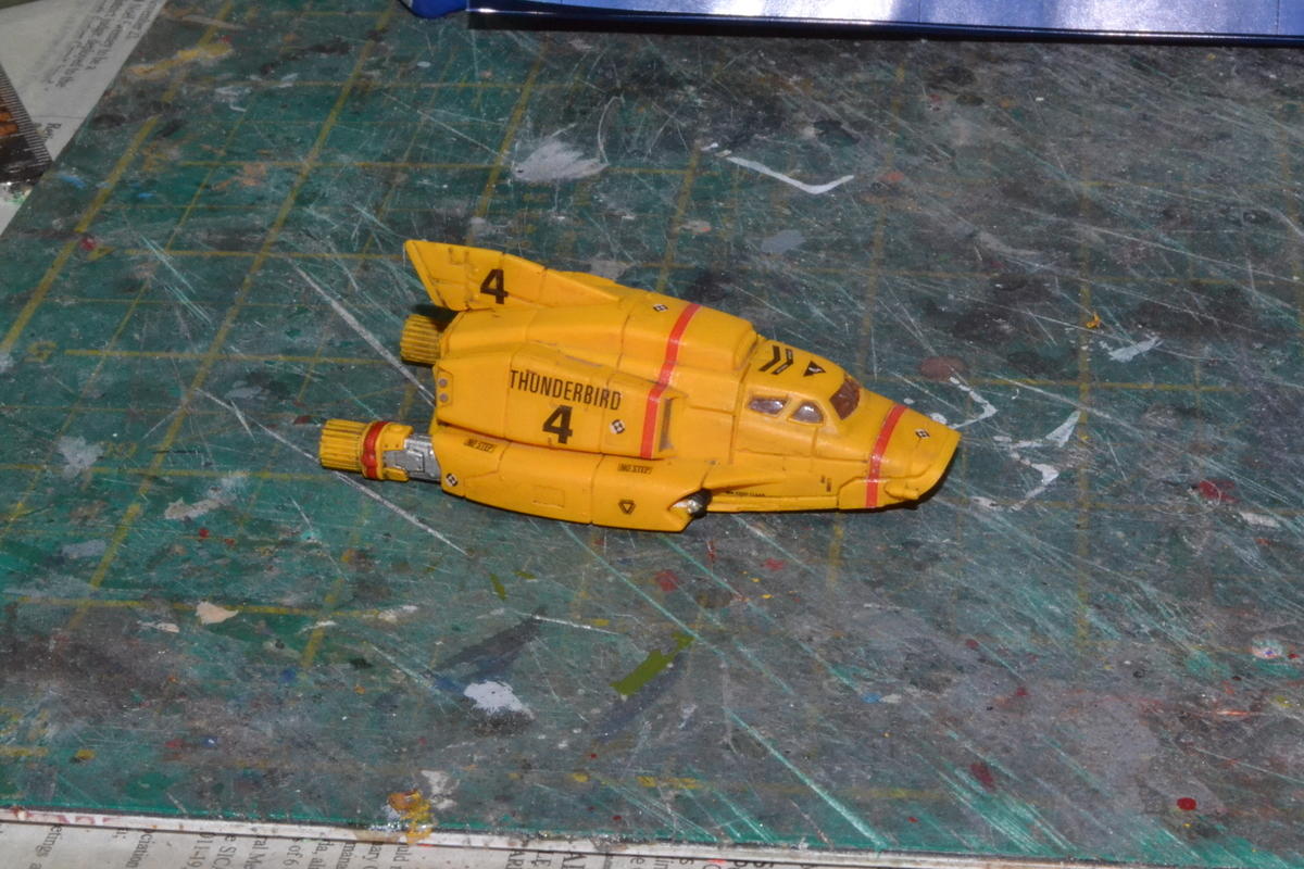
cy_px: 434
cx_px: 652
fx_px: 2988
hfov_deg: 24.6
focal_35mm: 82
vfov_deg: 16.6
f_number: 36
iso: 3200
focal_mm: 55
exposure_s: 1/60
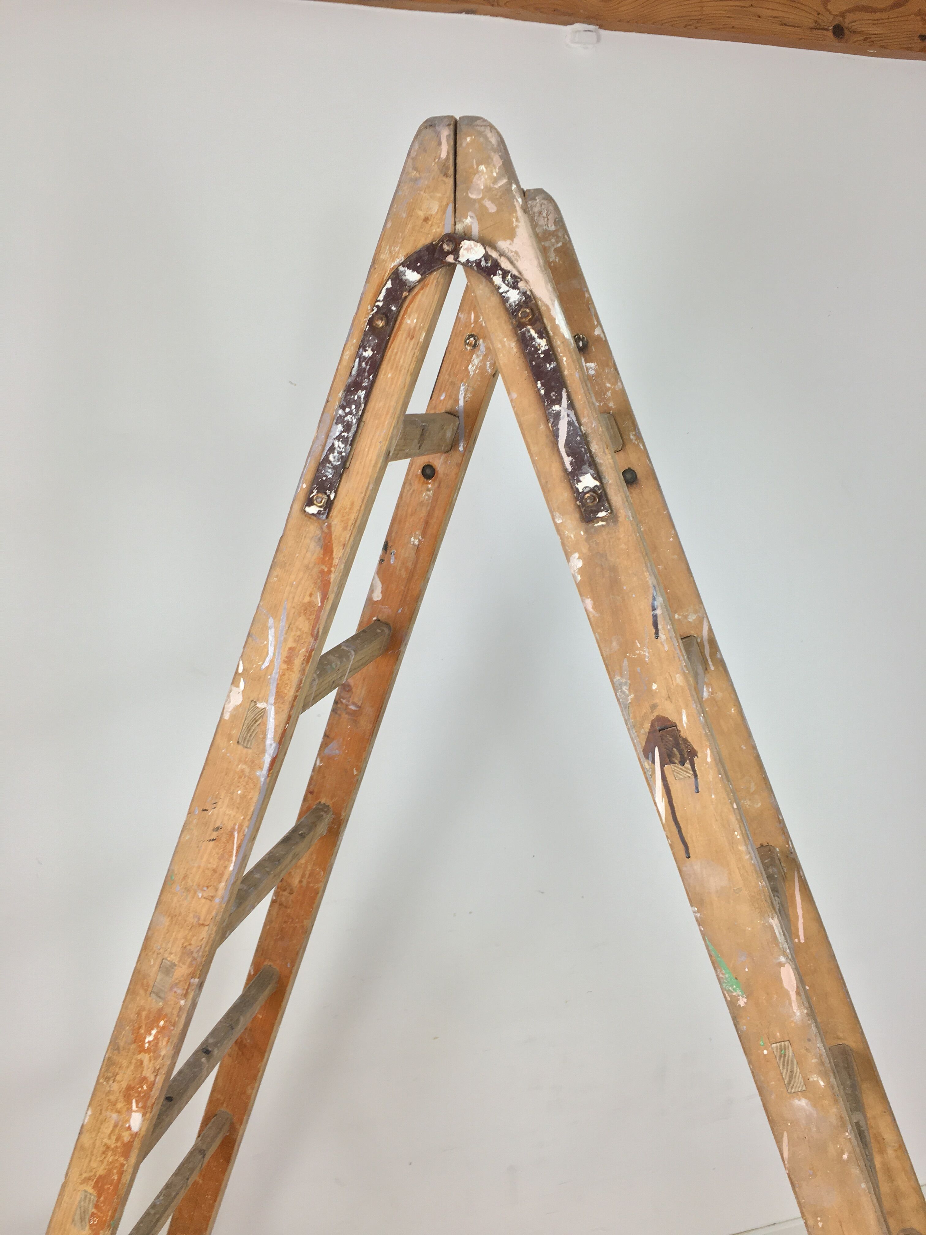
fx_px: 1034
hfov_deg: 48.2
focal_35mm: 29
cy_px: 618
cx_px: 463
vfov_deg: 61.7
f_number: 2.2
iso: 32
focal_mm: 4.15
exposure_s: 1/50
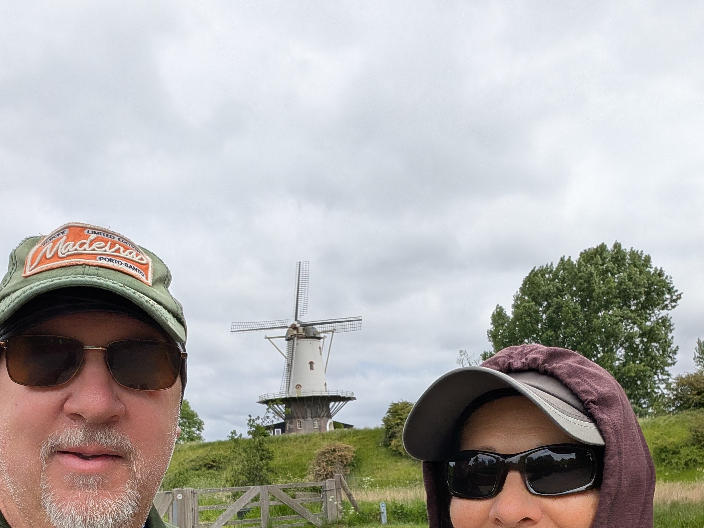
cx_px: 346
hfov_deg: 58.3
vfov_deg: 42.3
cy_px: 459
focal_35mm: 31
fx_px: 631
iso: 57
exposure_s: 1/2092
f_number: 2.2
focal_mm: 2.71
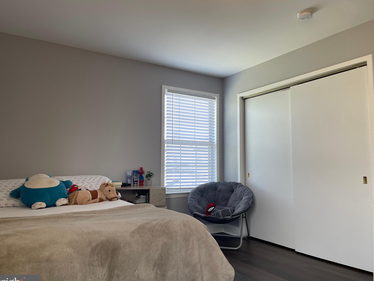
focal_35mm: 26
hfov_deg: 67.3
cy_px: 144
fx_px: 281
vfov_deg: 53.1
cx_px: 187
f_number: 1.6
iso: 64
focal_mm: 5.1
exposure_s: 1/120
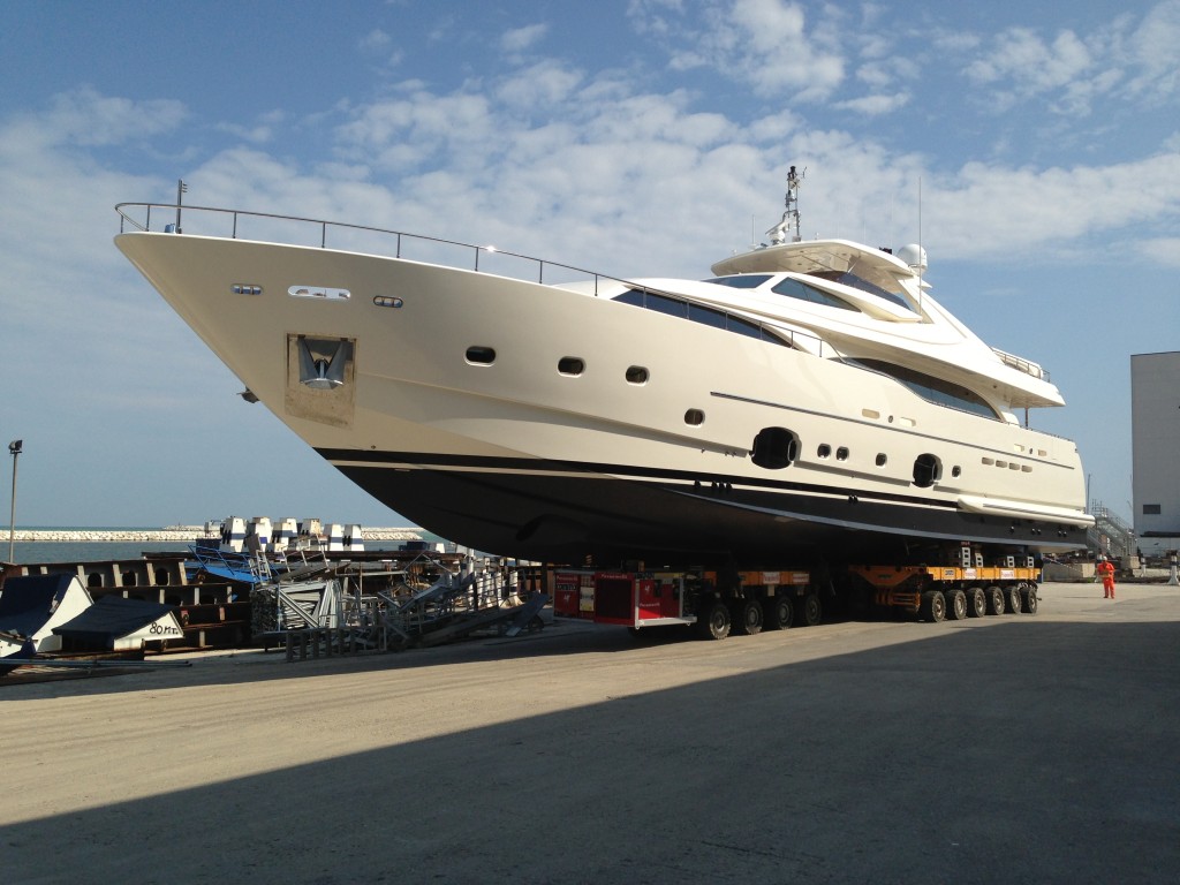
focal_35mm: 33
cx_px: 590
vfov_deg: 42.9
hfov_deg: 55.4
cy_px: 442
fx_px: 1125
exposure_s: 1/2463
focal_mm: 4.13
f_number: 2.4
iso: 50
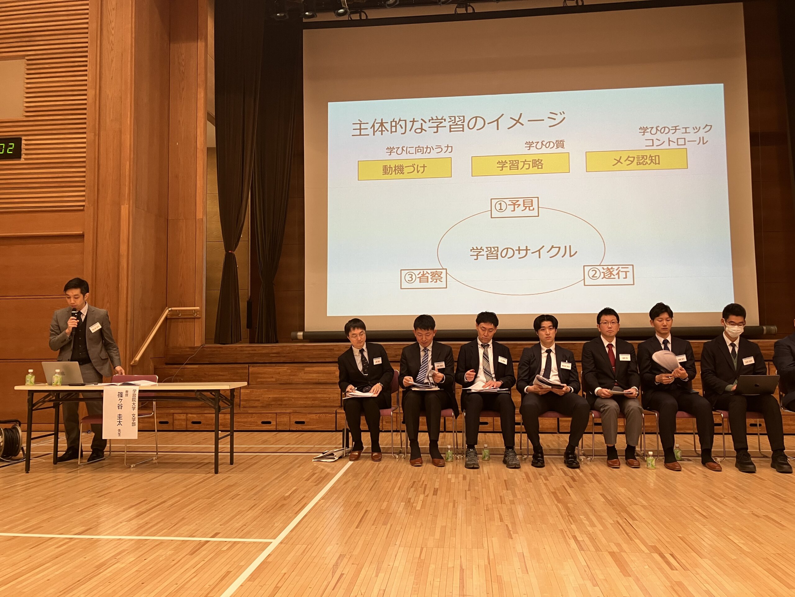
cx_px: 398
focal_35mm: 28
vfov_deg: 49.7
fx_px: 643
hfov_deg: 63.4
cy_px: 298
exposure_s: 1/50
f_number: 1.8
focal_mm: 3.99
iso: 80
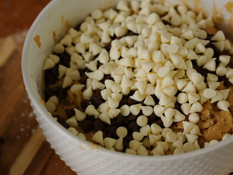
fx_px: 707
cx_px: 131
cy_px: 100
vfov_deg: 14.1
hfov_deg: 18.7
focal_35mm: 105
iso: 100
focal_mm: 56
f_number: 2.8
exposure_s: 1/50
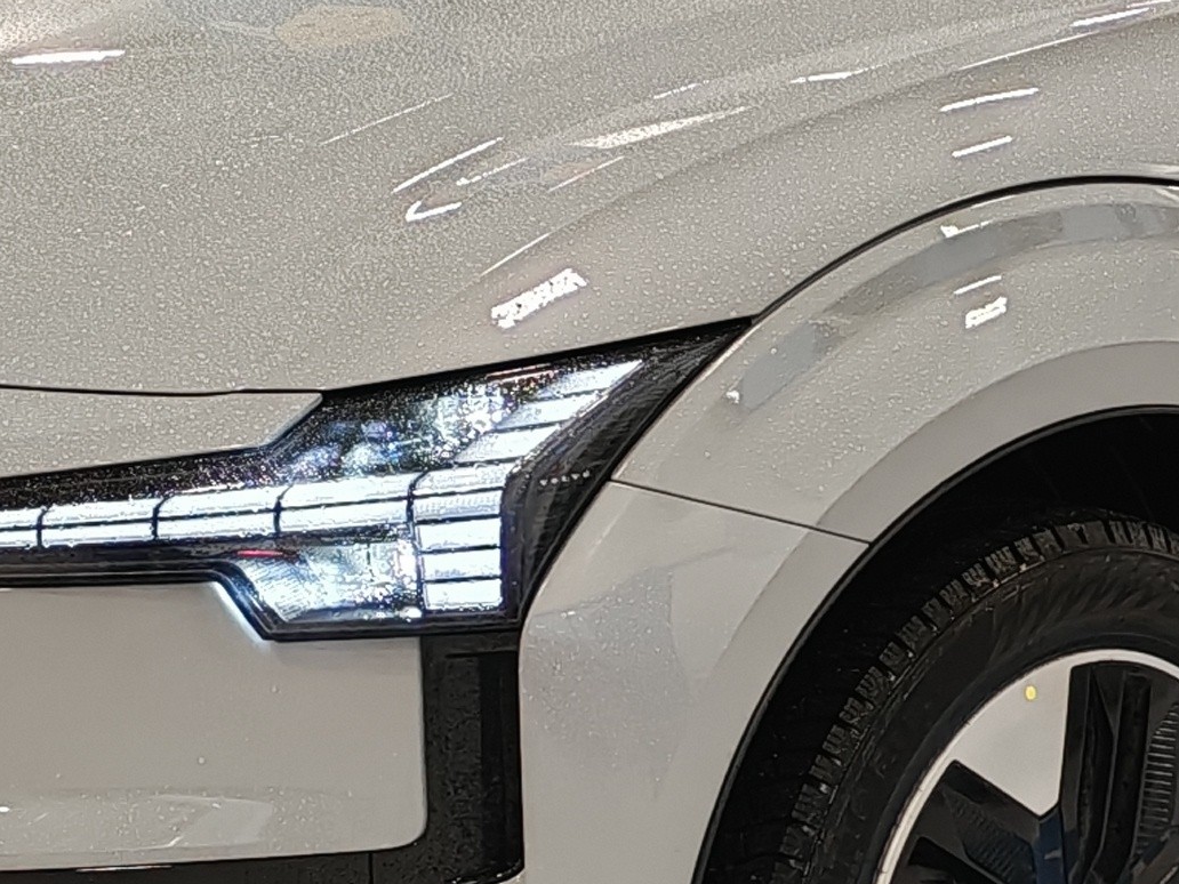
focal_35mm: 127
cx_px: 1004
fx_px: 4326
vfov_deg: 11.7
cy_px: 528
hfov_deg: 15.4
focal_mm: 6.12
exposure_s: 1/100
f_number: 1.9
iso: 250
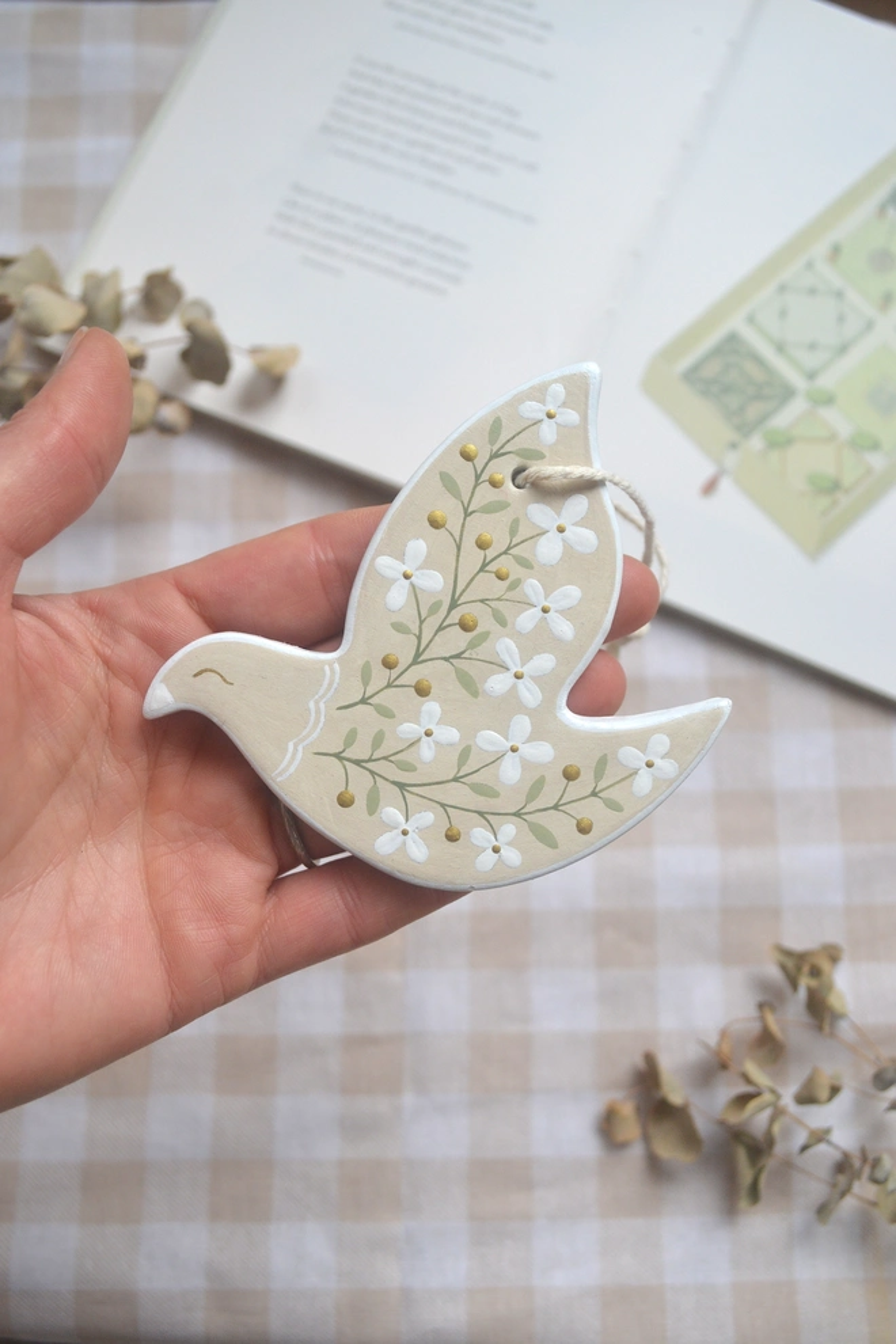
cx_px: 448
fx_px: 1344
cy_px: 672
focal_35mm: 36
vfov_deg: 53.1
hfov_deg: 36.9
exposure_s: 1/125
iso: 400
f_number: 5.6
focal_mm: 24
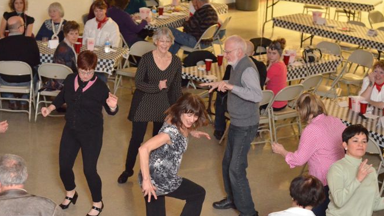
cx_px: 191
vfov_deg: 12.1
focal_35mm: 100
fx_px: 1018
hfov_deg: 21.4
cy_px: 124
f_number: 2.8
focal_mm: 50
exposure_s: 1/250
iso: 4000
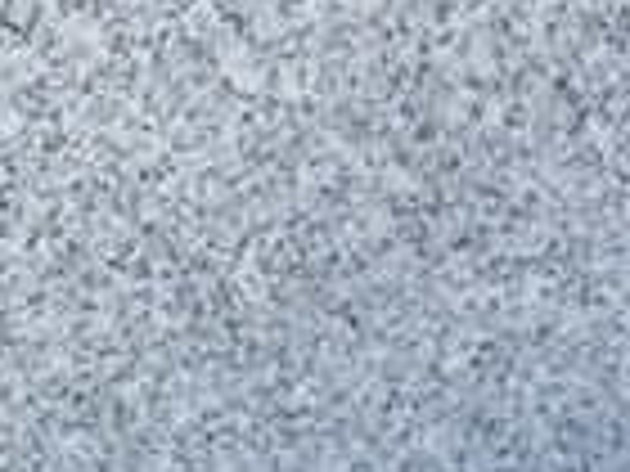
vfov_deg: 7.1
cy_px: 1072
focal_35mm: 199
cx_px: -288
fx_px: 3622
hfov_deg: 9.7
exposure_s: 1/163
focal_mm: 3.3
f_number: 2.4
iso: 25
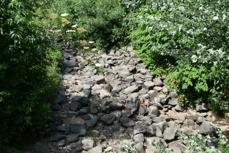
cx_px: 114
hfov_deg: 47.4
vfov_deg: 32.6
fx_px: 261
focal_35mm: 41
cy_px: 76
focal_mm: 14.9
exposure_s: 1/50
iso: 125
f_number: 6.3
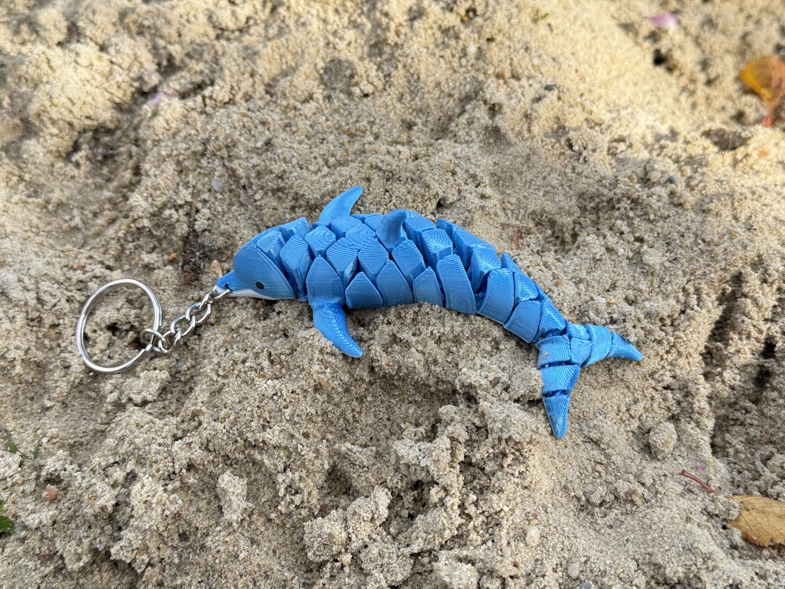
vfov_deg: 30.3
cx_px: 392
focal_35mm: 48
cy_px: 294
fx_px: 1089
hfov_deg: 39.7
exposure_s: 1/1264
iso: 80
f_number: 1.78
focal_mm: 6.76
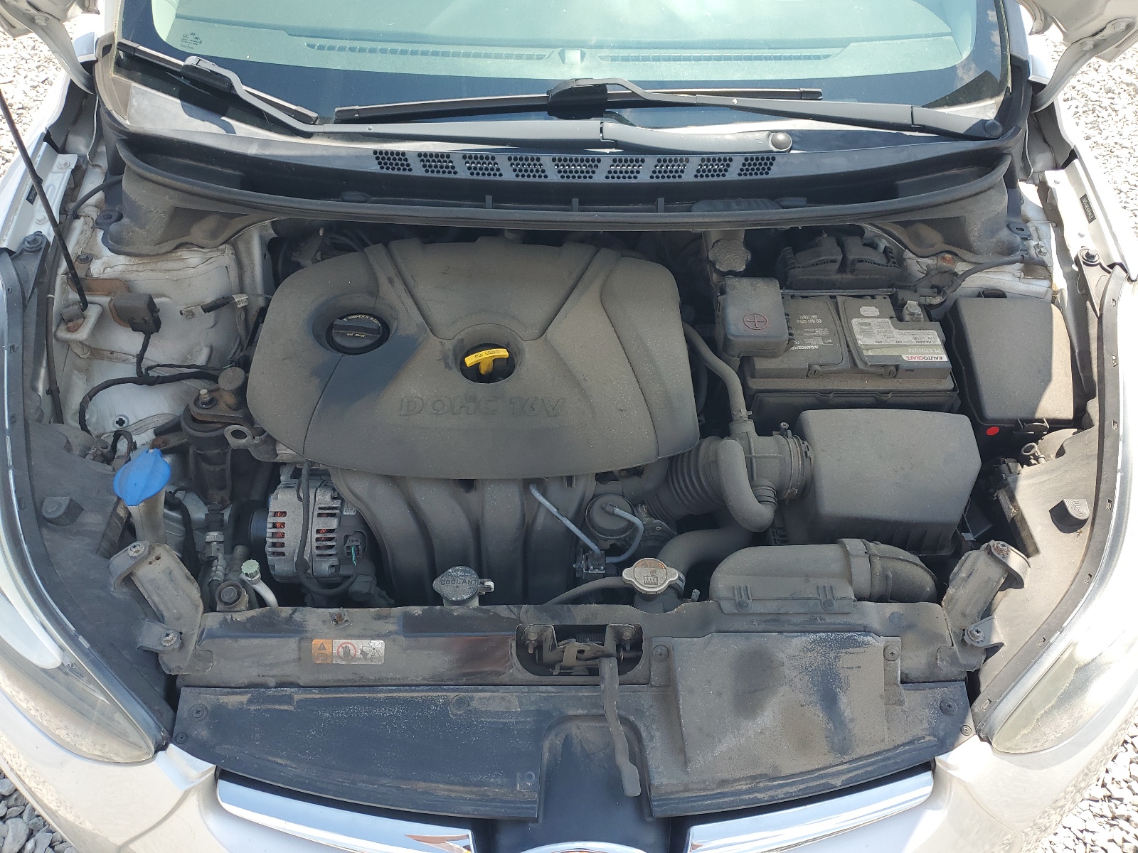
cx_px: 569
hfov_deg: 67.3
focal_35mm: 26
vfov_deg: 53.1
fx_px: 855
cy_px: 426
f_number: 1.5
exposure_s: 1/833
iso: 50
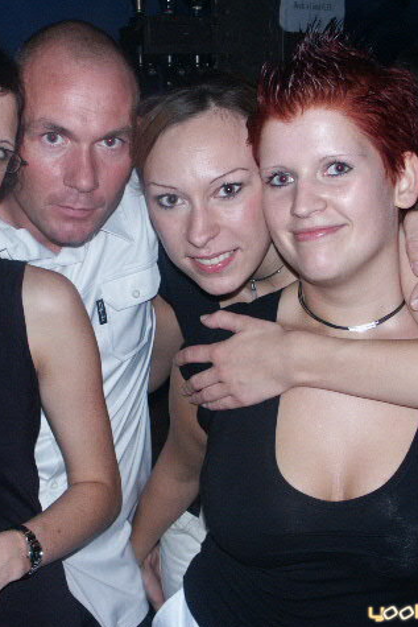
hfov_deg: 24.1
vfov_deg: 35.6
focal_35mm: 56
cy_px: 315
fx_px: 975
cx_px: 136
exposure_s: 1/45
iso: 200
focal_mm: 10.49
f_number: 2.8
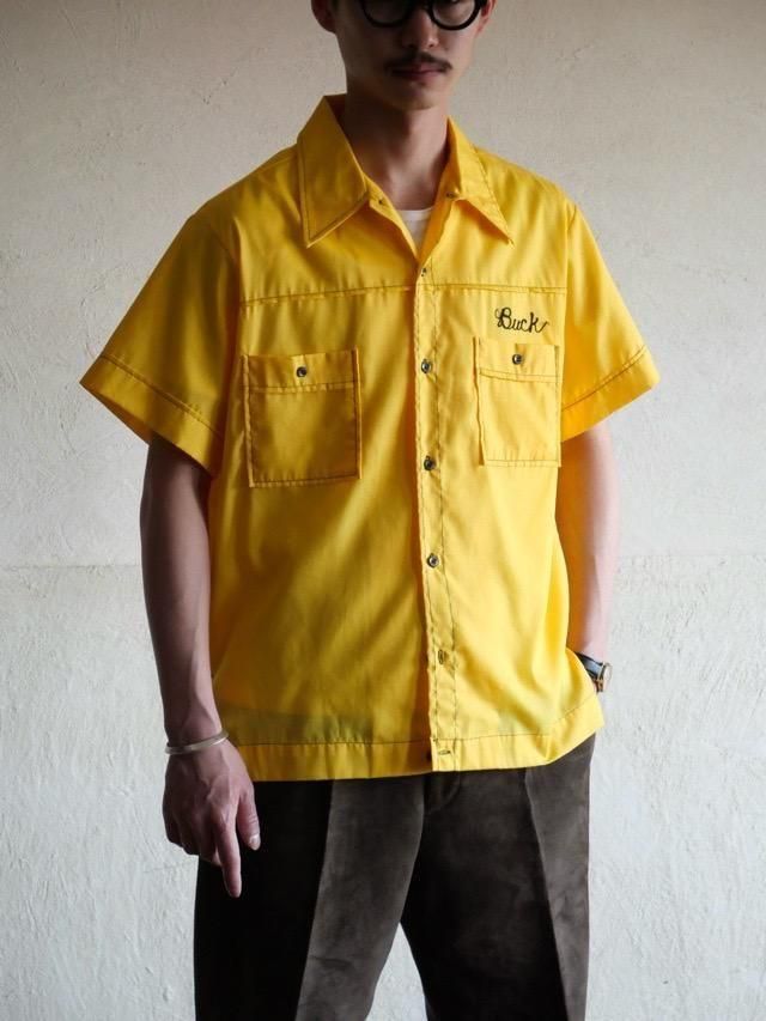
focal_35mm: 108
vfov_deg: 18.2
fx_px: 3186
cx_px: 383
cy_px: 510
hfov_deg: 13.7
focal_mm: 54
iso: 1600
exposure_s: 1/125
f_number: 4
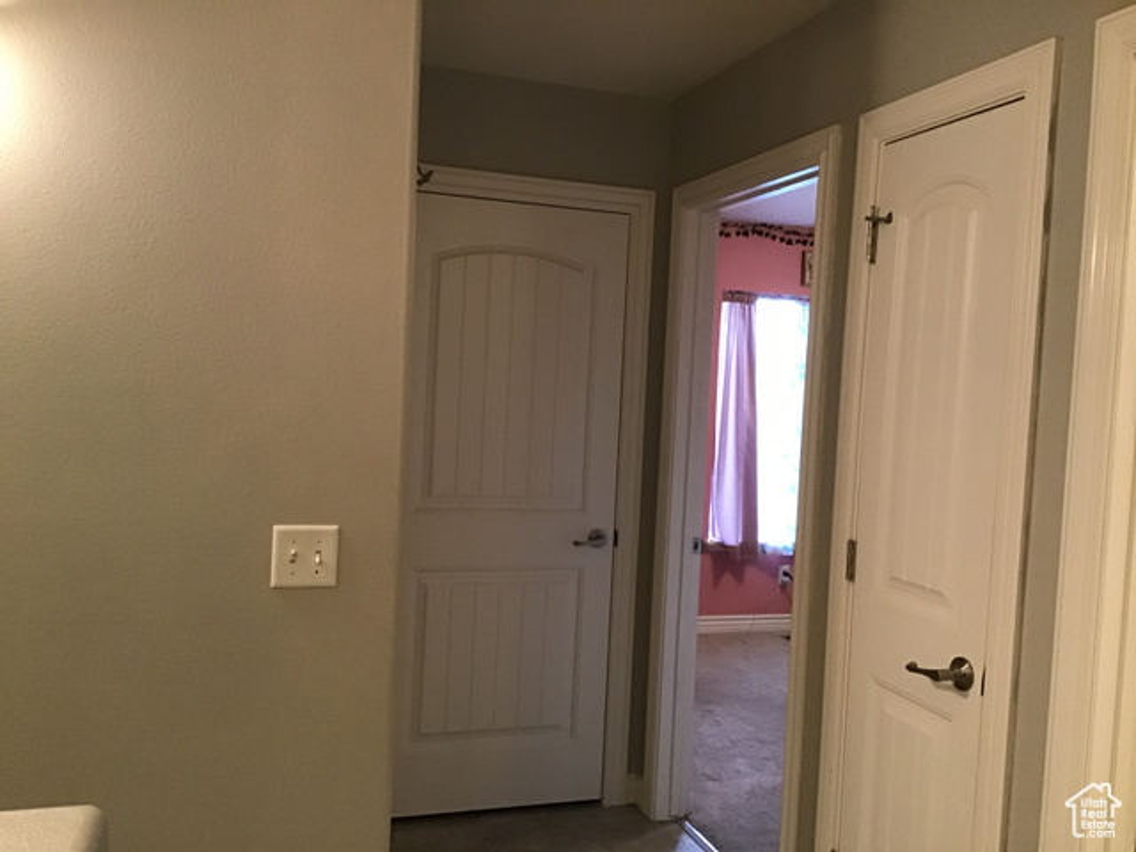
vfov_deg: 45.4
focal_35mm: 31
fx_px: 1017
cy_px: 426
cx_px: 568
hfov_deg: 58.4
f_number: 2.4
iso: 200
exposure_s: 1/24
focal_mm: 3.3
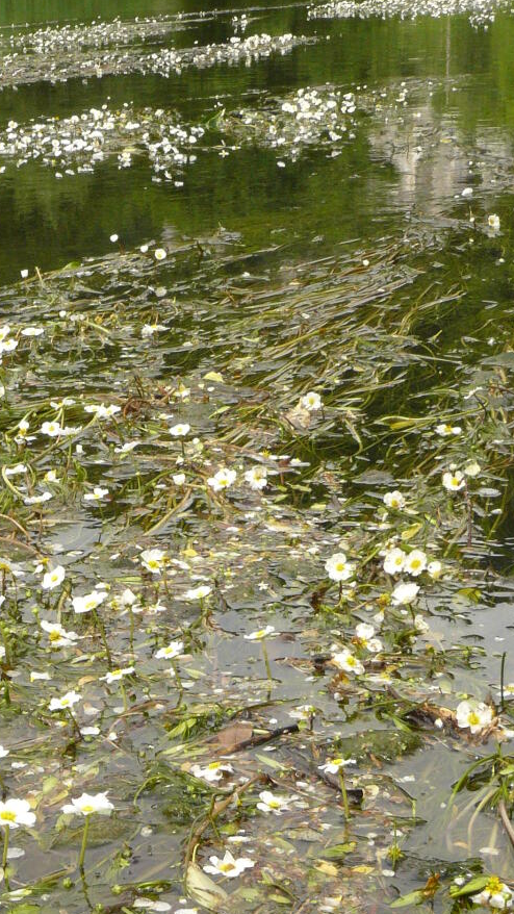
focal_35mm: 84
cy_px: 711
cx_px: -3
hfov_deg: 14.2
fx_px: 2035
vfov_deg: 24.9
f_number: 6.3
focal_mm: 7.9
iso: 200
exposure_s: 1/400
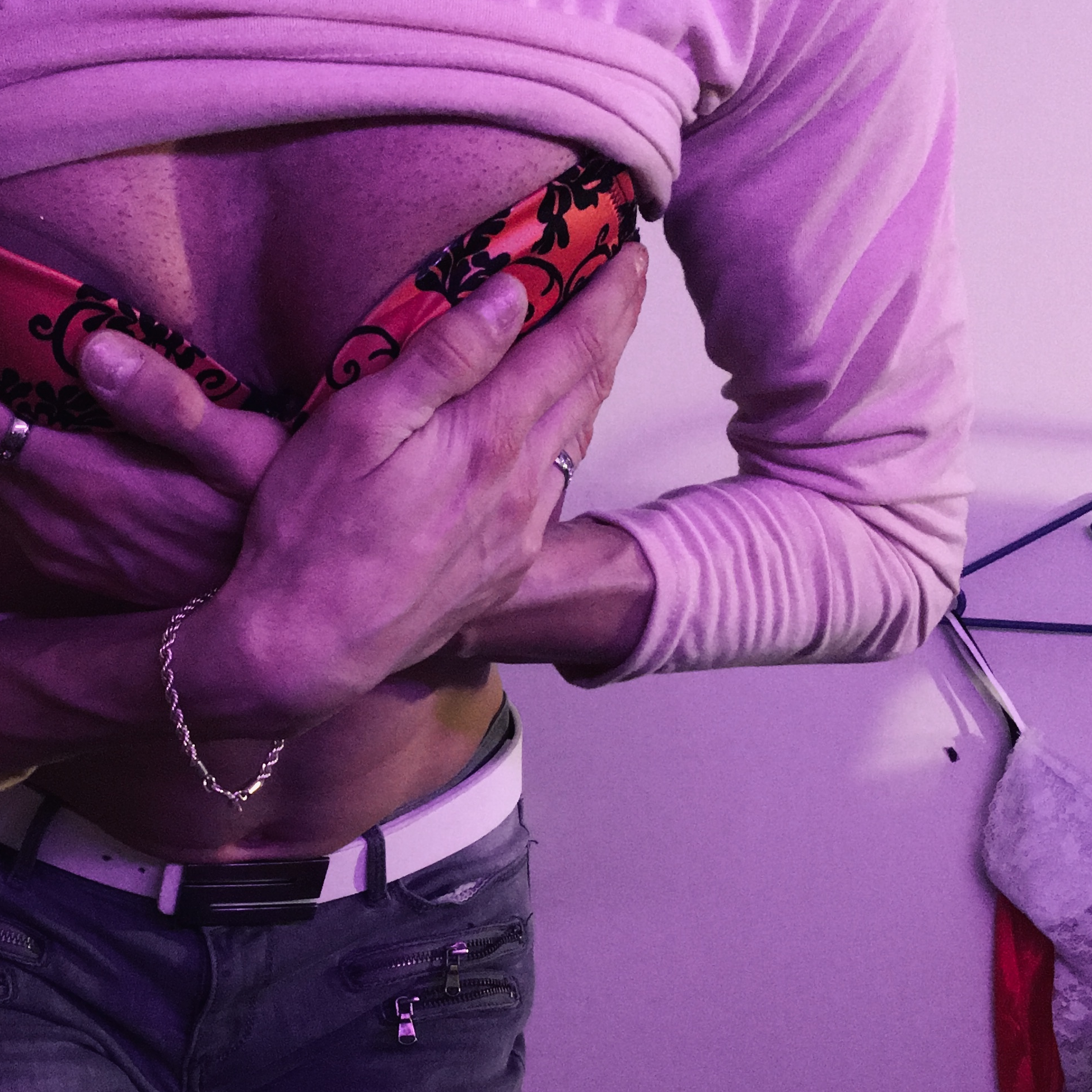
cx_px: 320
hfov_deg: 31.8
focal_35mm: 53
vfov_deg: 31.9
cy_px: 742
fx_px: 1892
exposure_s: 1/17
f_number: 2.2
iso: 500
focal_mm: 4.15
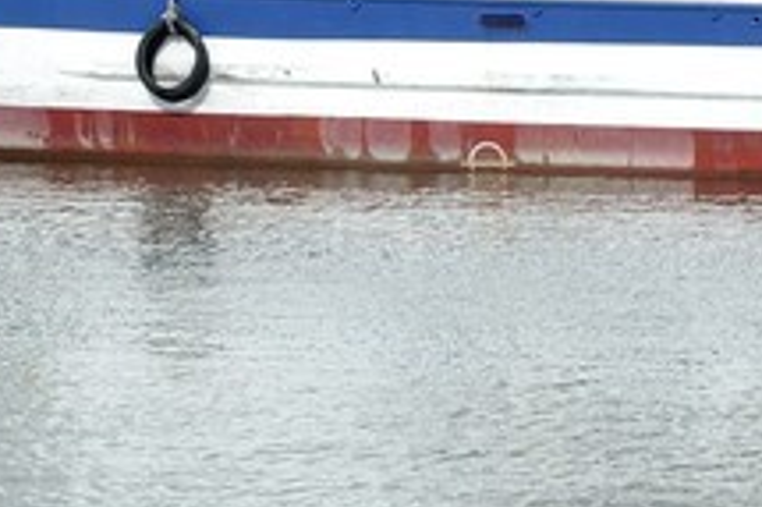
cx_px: -1003
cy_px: -2110
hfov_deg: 2.6
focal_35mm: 780
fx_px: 16497
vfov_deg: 1.7
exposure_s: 1/250
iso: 200
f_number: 11
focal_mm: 105
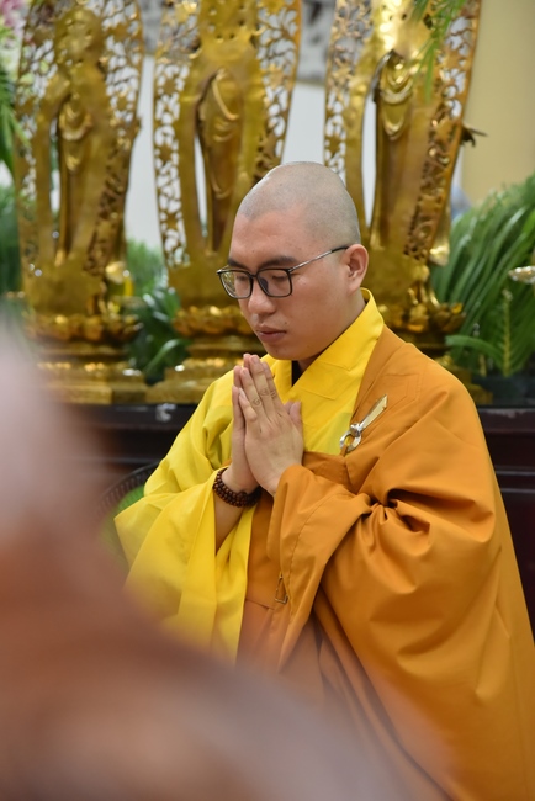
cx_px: 268
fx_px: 2672
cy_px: 400
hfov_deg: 11.4
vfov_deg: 17.1
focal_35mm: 120
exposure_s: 1/125
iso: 3200
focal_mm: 120
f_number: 4.5
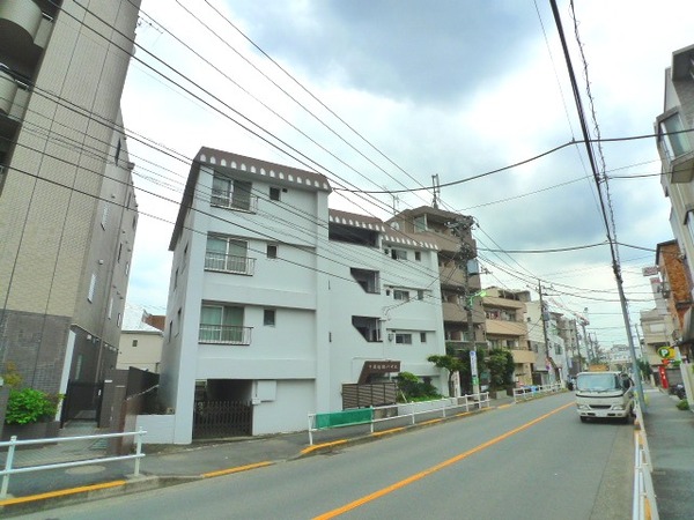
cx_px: 347
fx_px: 361
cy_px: 260
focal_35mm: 18
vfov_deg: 71.6
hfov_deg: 87.8
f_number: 4.5
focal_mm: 3.9
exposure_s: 1/800
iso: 400
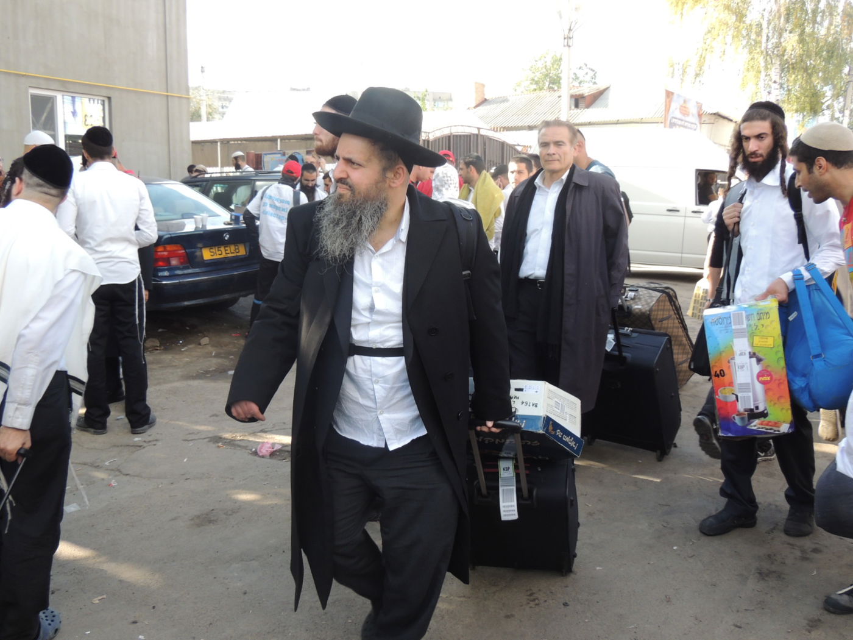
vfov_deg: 42.9
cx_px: 426
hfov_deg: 55.4
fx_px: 813
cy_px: 320
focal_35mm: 33
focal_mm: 5.8
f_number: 3.2
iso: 180
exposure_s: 1/250
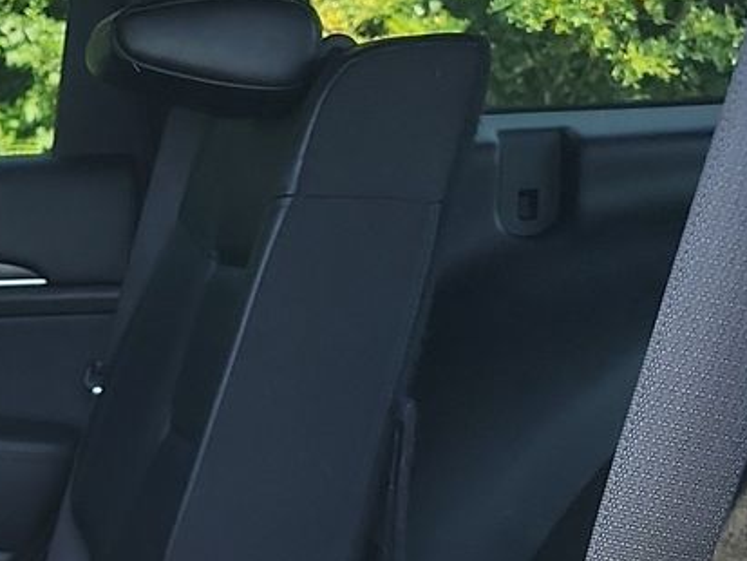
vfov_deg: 15.5
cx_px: -230
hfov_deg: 19.4
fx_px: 2007
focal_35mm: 93
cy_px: 612
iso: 97
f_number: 1.8
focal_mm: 6.7
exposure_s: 1/119
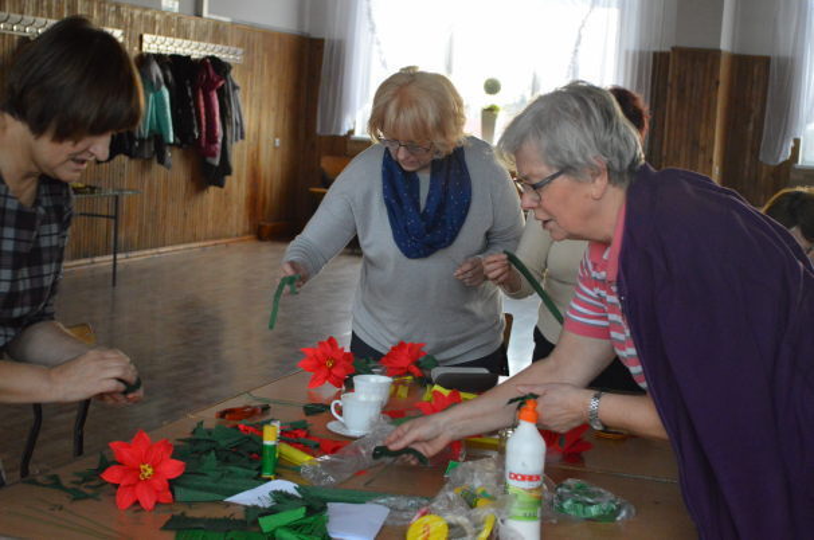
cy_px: 270
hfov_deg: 33.4
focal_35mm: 60
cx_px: 407
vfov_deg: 22.5
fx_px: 1354
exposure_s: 1/125
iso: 3200
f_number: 5.3
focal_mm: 40
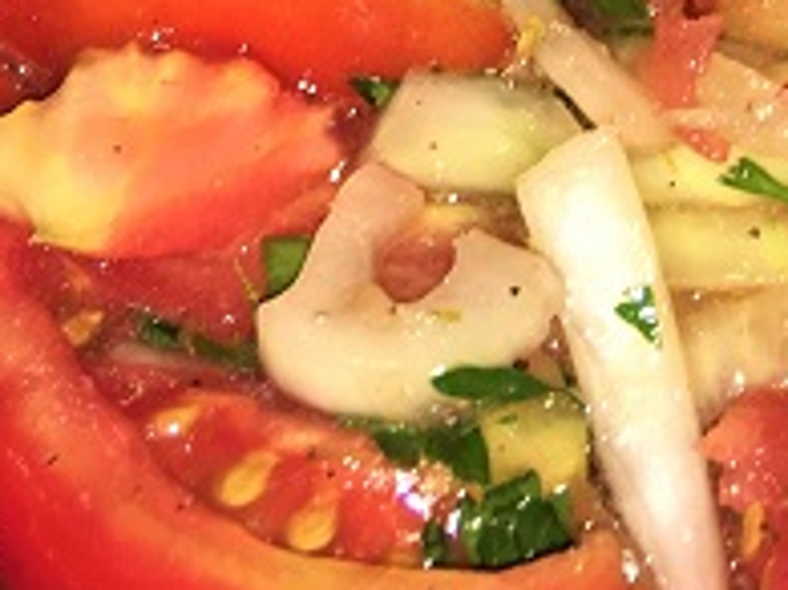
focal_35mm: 119
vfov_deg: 11.4
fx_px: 2707
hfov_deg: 16.5
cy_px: -509
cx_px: 299
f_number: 2.2
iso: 25
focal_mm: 4.15
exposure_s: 1/53
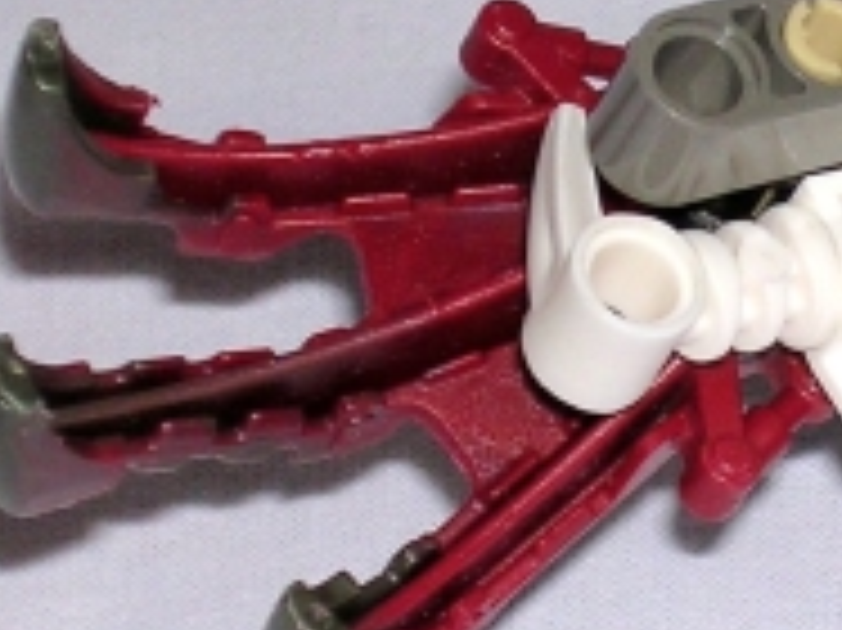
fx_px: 7171
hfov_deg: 6.7
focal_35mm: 295
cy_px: 356
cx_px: 860
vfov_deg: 5.0
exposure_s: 1/60.1
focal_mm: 13
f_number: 4.1
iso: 100
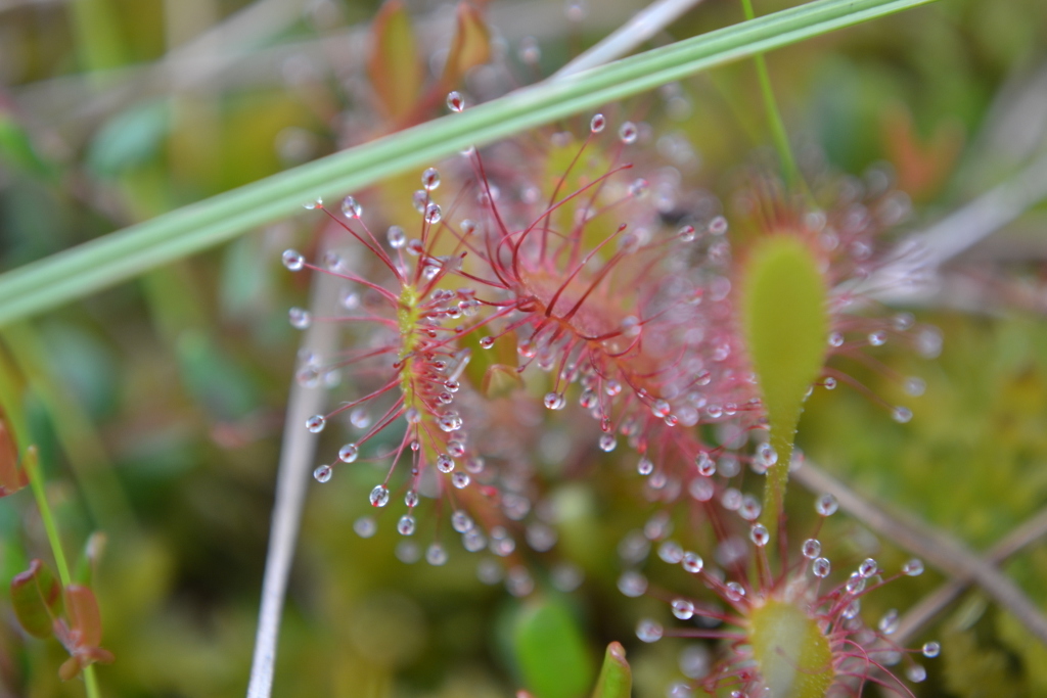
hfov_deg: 24.6
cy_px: 349
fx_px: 2400
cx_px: 524
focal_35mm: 82
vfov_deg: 16.6
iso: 200
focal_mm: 55
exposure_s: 1/60
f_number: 5.6
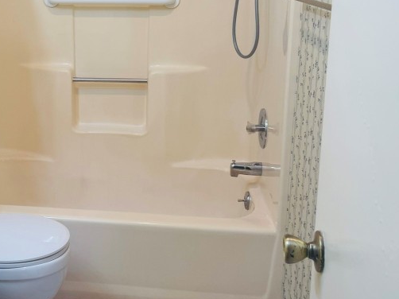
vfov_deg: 29.2
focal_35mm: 49
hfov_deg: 37.5
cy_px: 73
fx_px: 565
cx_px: 77
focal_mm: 6.76
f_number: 1.78
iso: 125
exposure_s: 1/120
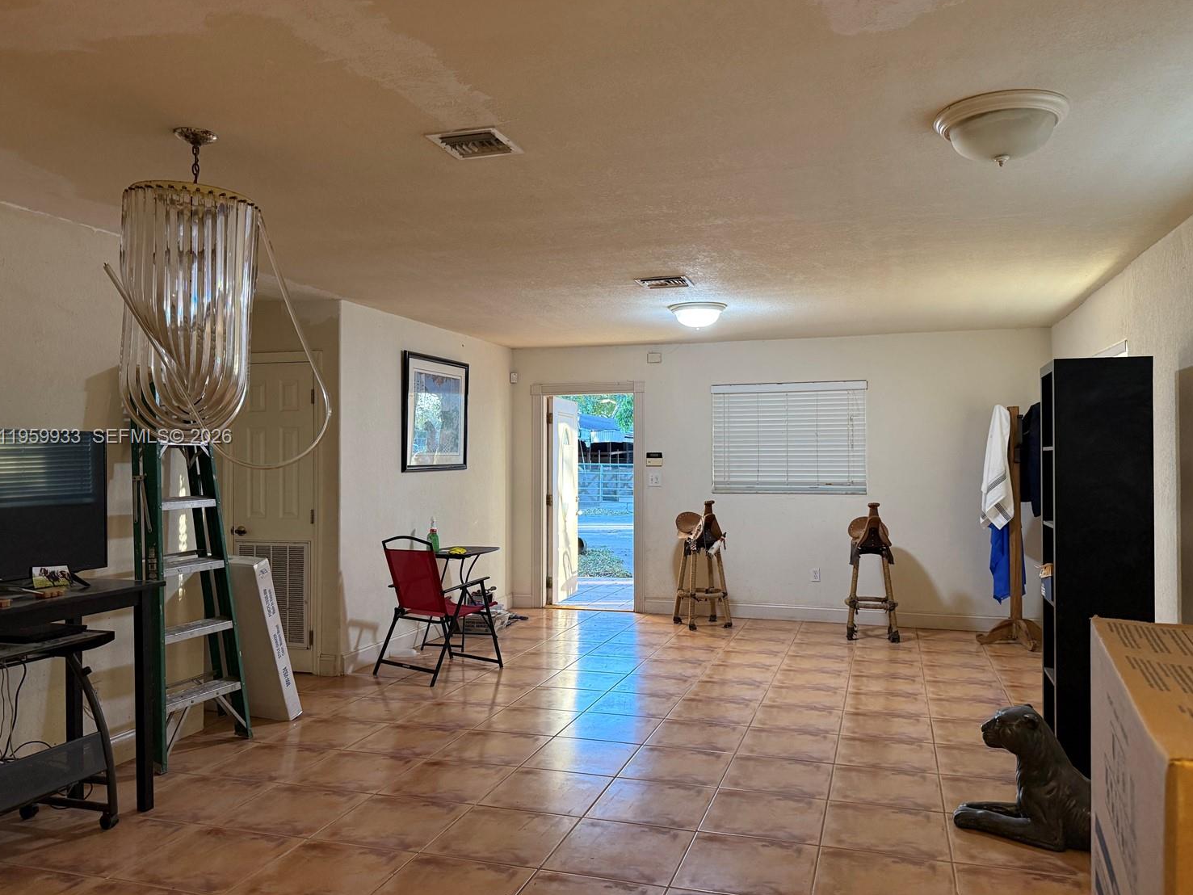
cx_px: 627
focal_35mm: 26
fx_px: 896
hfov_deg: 67.3
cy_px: 438
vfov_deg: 53.1
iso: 320
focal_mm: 6.76
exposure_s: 1/60
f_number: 1.78
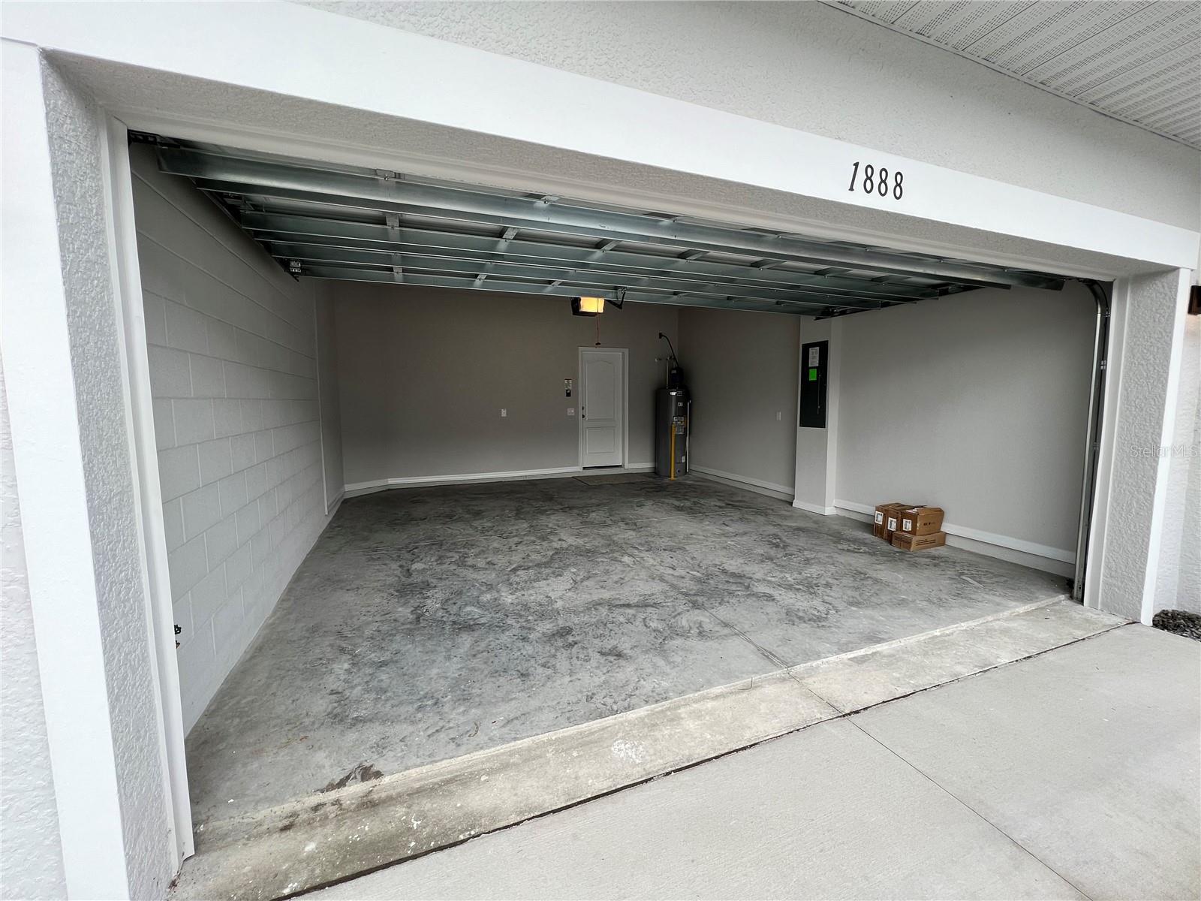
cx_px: 600
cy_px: 450
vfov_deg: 89.9
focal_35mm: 13
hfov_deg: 106.2
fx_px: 451
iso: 32
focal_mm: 1.57
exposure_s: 1/180
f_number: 1.8
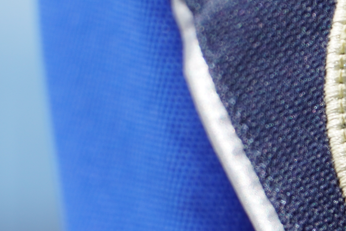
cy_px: 168
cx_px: 665
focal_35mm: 891
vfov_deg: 1.5
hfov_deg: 2.3
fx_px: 8566
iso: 100
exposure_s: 1/320
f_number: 6.3
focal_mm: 135
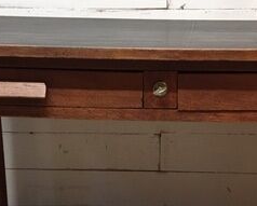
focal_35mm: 76
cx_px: 157
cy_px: 189
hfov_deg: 25.0
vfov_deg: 19.8
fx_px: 579
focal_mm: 4.15
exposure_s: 1/17
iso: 64
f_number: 2.2
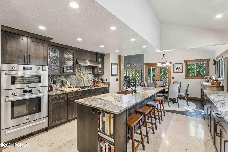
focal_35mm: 16
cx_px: 114
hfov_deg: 96.7
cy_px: 76
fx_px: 101
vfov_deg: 73.7
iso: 500
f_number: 7.1
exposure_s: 1/15
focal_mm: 16
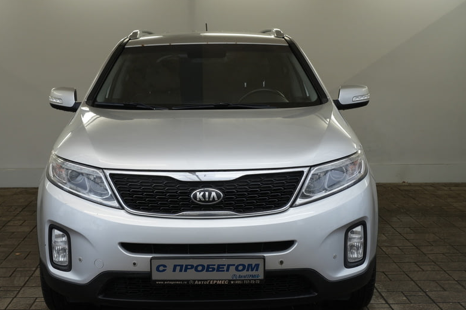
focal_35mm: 52
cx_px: 210
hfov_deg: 38.2
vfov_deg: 26.0
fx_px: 673
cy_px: 170
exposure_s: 1/200
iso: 500
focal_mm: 45
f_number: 5.6
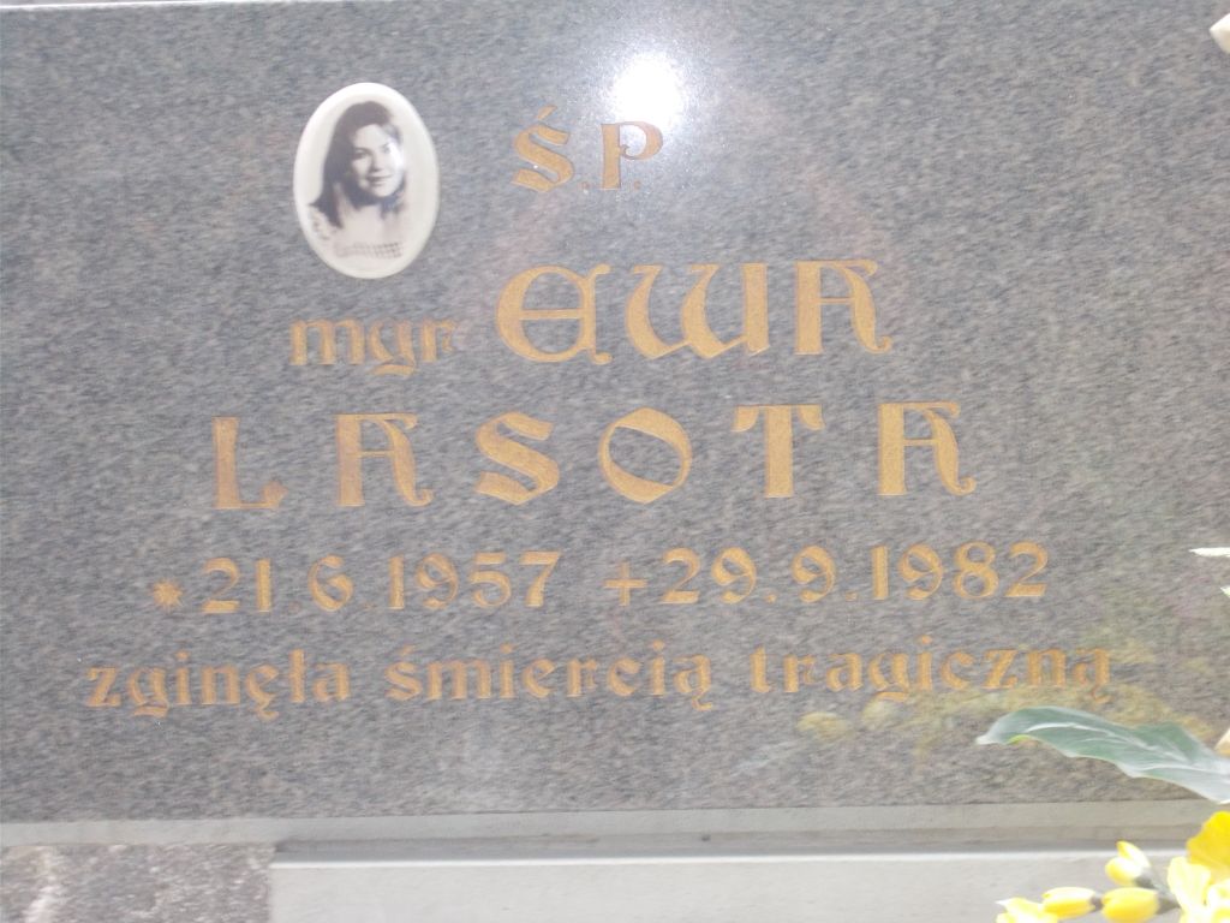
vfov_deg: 14.9
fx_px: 3518
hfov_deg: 19.8
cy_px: 462
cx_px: 615
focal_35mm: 99
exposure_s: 1/60
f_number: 5.5
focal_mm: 17.6
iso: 280
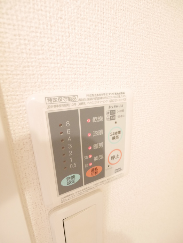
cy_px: 122
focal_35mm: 18
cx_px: 92
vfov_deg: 87.7
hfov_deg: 71.7
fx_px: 127
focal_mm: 9
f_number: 4
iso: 3200
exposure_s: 1/50
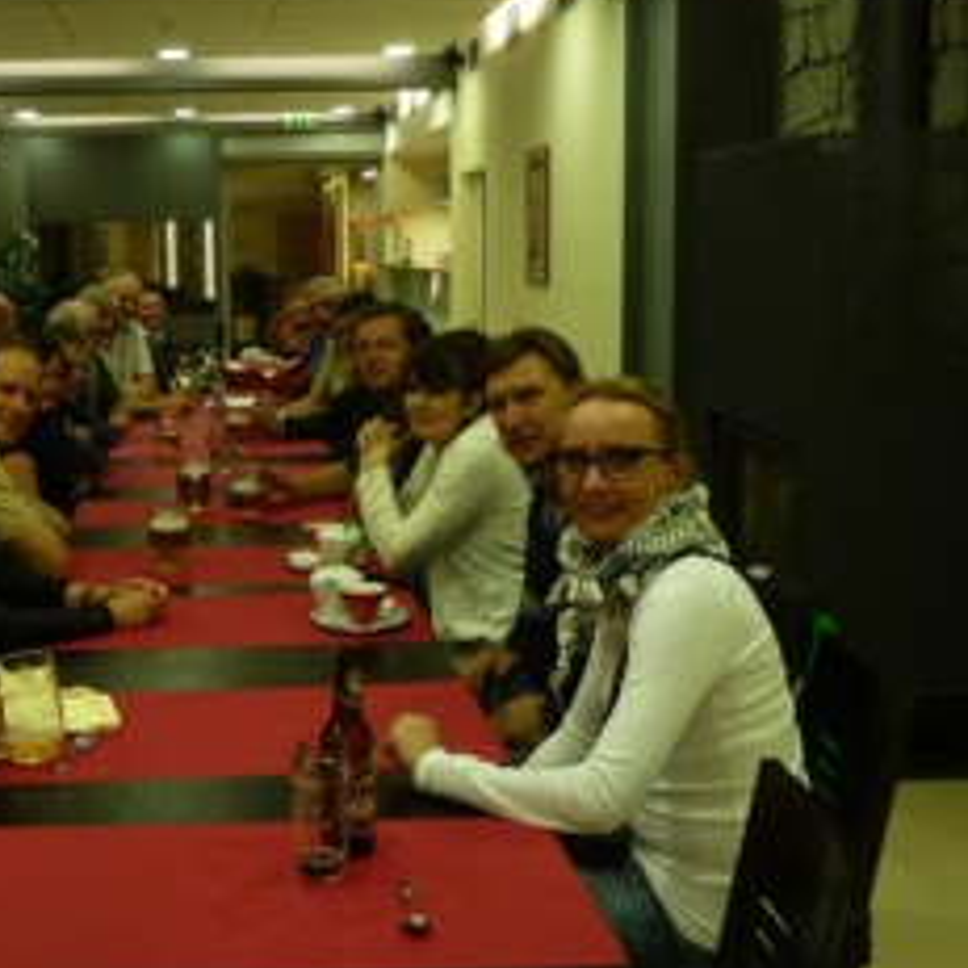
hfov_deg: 35.8
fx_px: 1455
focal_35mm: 46
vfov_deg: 36.7
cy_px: 421
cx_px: 218
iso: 200
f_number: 3.3
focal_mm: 4.3
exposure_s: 1/30
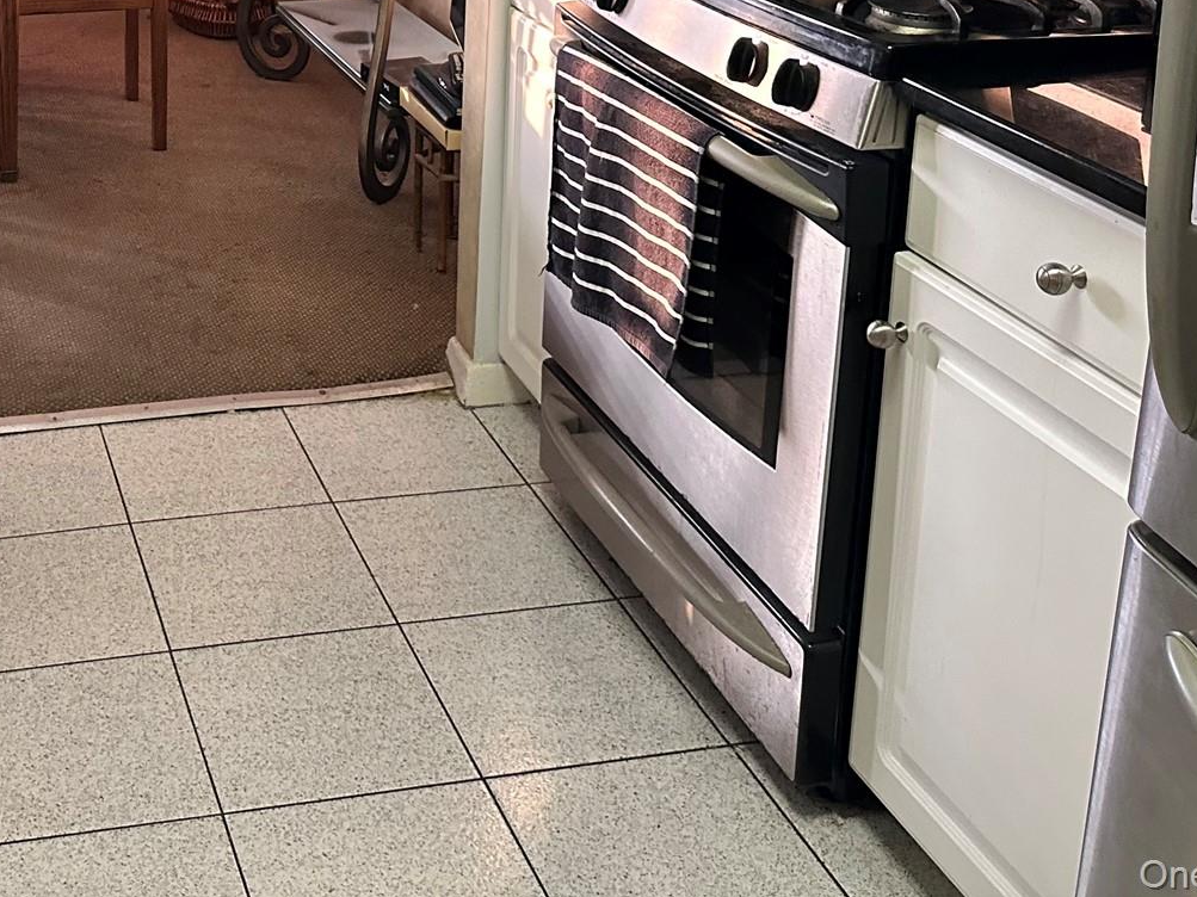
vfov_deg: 27.8
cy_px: -13
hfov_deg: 36.9
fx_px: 1694
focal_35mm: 49
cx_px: 160
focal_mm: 6.86
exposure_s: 1/60
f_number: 1.78
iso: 500
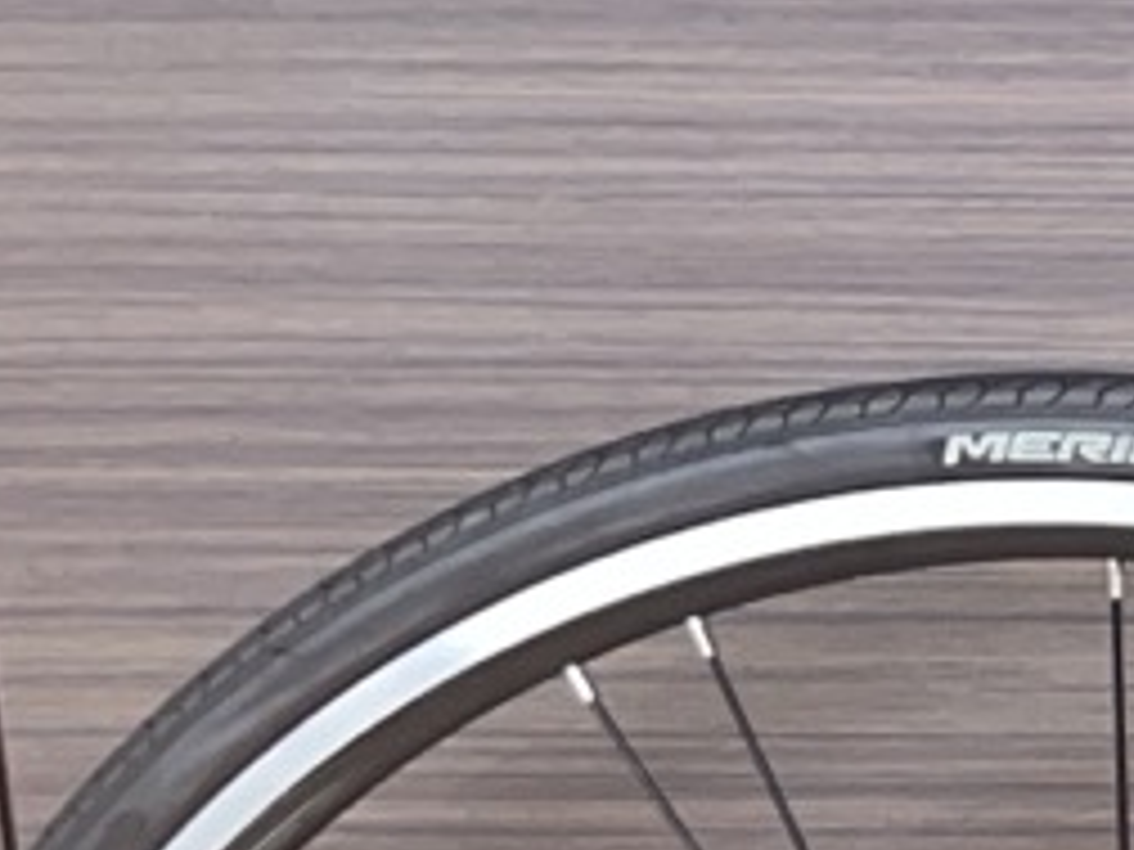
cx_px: 3339
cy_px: 1363
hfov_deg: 9.5
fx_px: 5405
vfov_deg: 8.7
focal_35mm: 165
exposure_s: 1/42
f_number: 1.6
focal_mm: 5.1
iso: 64
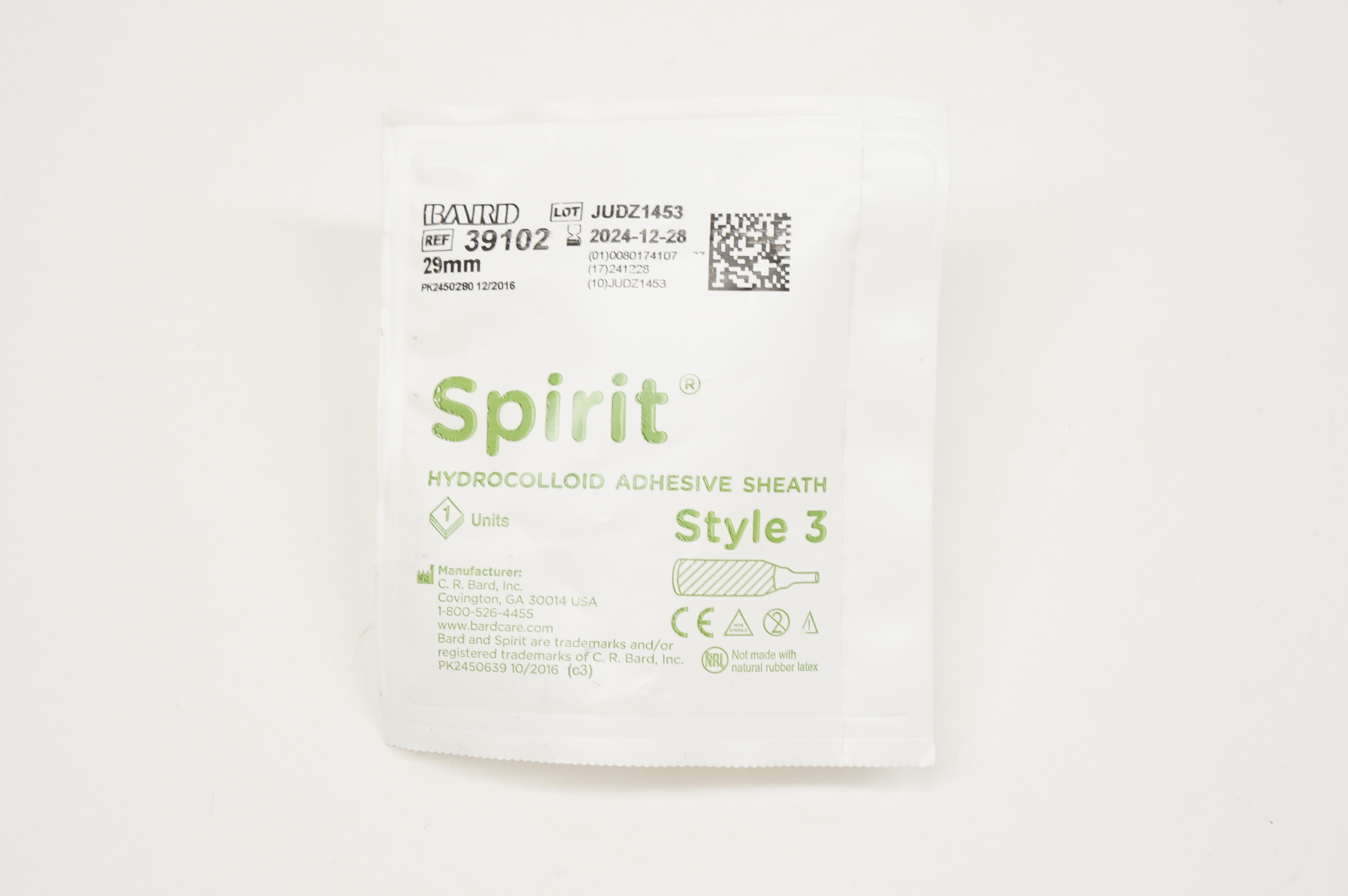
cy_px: 448
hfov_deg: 33.4
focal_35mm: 60
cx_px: 674
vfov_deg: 22.6
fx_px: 2244
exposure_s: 1/50
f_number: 7.1
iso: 400
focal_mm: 40
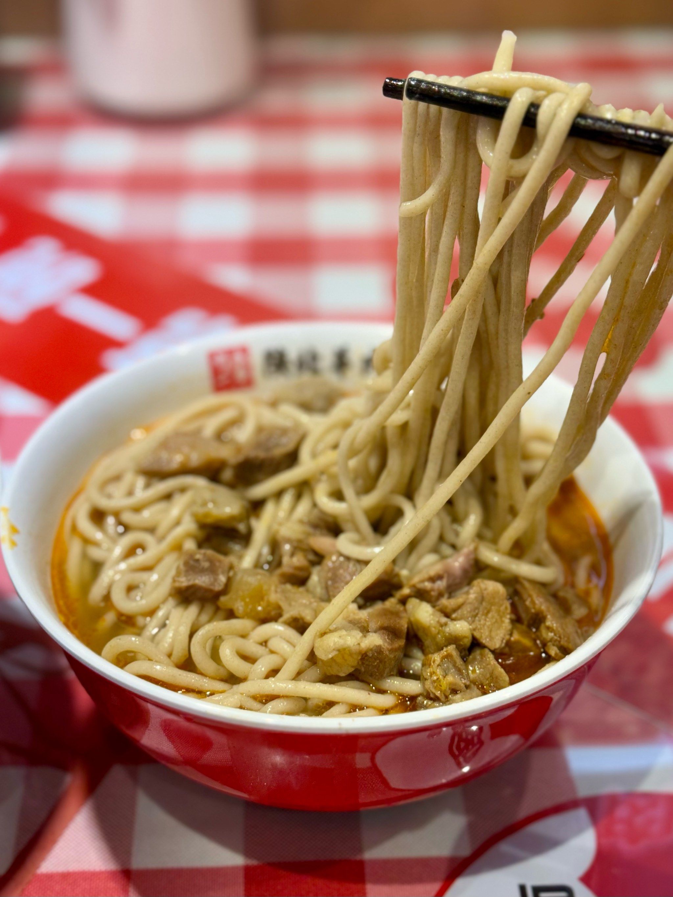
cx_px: 336
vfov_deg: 39.7
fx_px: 1244
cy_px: 448
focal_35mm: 48
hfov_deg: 30.3
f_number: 1.78
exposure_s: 1/100
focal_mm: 6.76
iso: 64
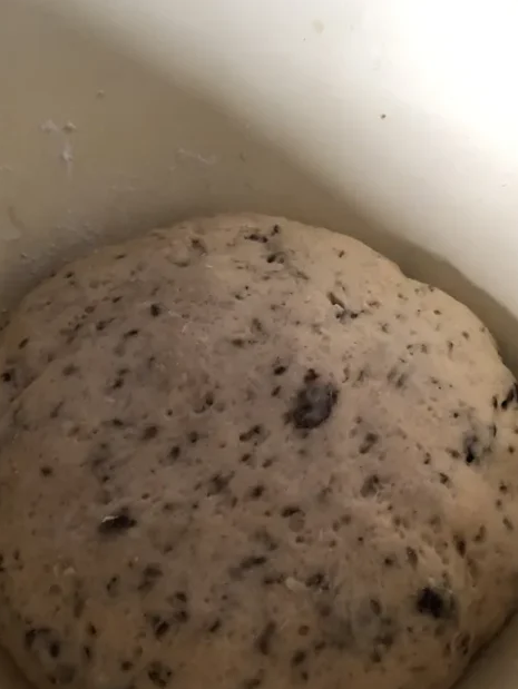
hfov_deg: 43.0
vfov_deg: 55.2
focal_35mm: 33
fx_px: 658
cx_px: 268
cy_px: 386
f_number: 1.8
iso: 100
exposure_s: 1/15
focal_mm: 4
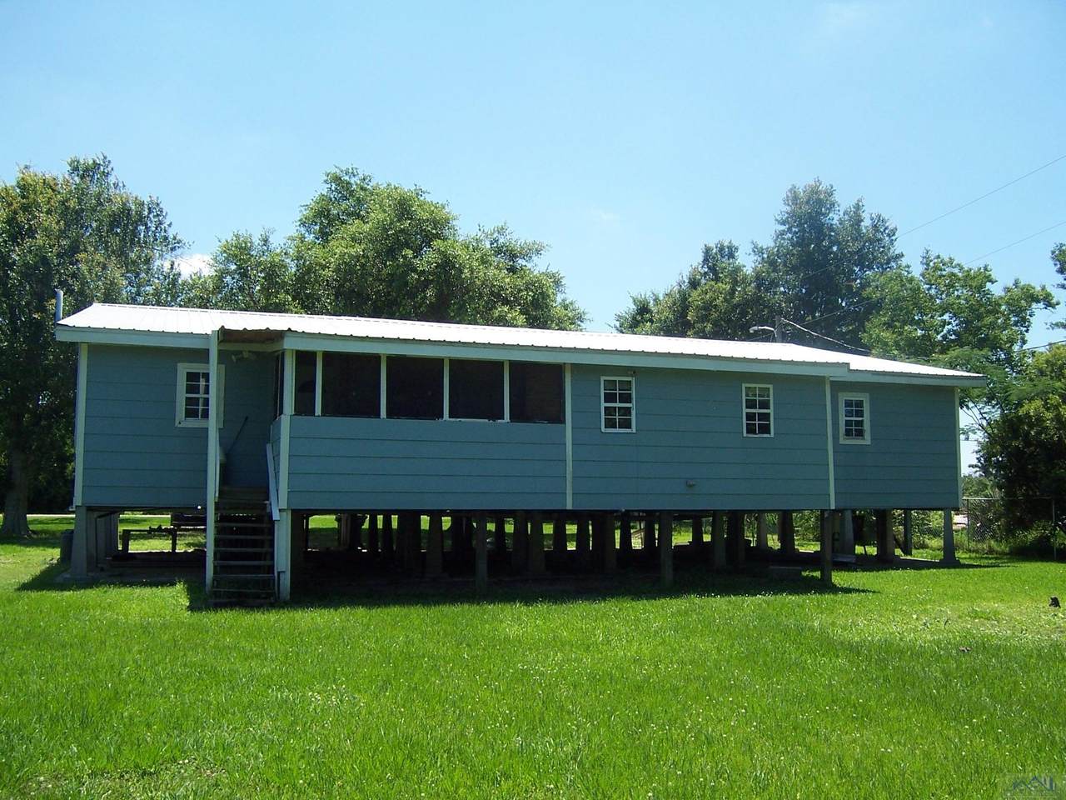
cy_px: 400
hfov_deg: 55.4
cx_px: 533
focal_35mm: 33
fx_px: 1016
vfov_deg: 42.9
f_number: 3.4
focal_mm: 5.5
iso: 80
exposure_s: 1/500
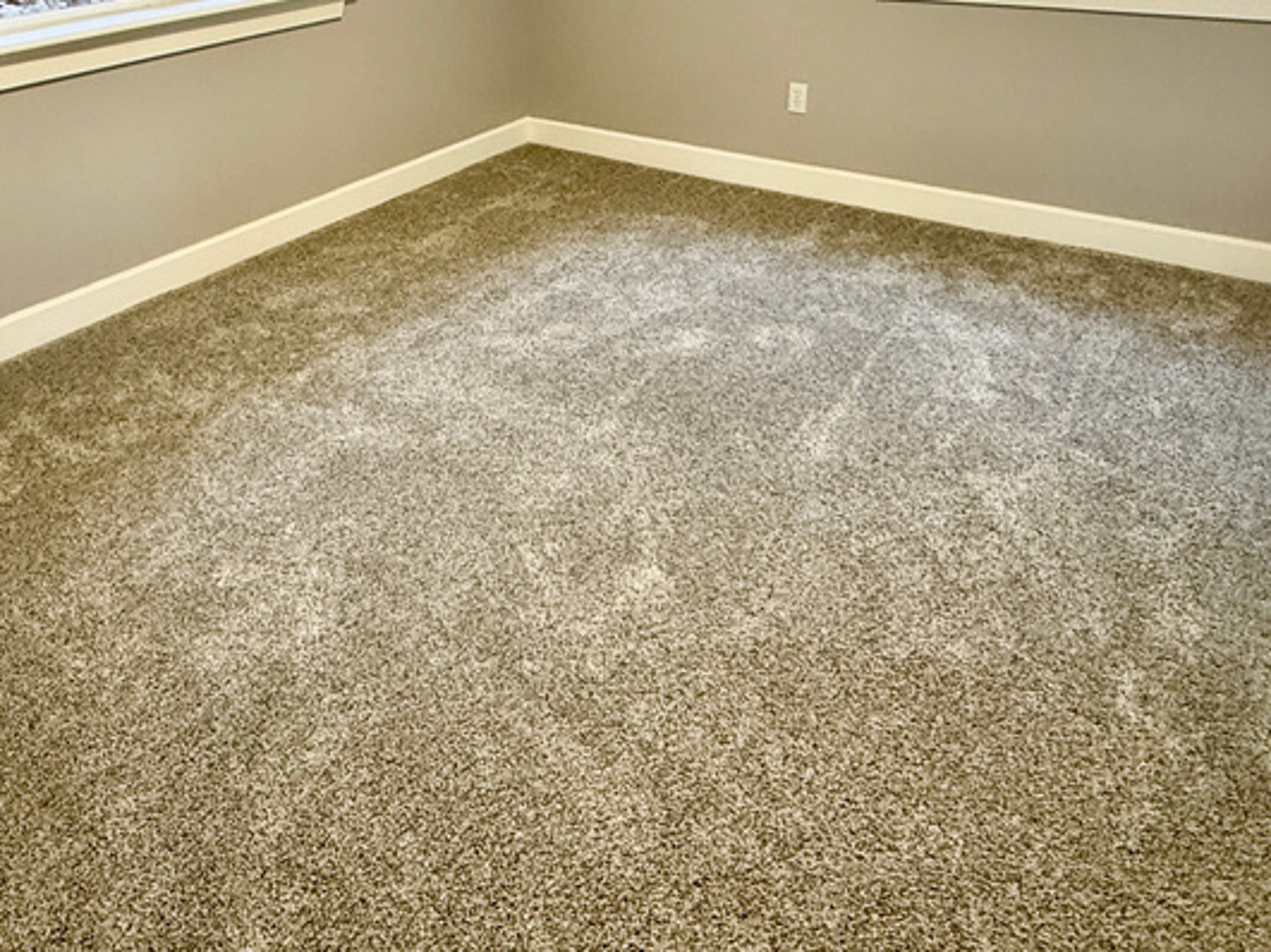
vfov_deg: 49.0
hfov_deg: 64.5
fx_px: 991
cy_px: 222
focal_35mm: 27
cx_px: 484
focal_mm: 2.22
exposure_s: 1/60
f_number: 2.2
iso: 250
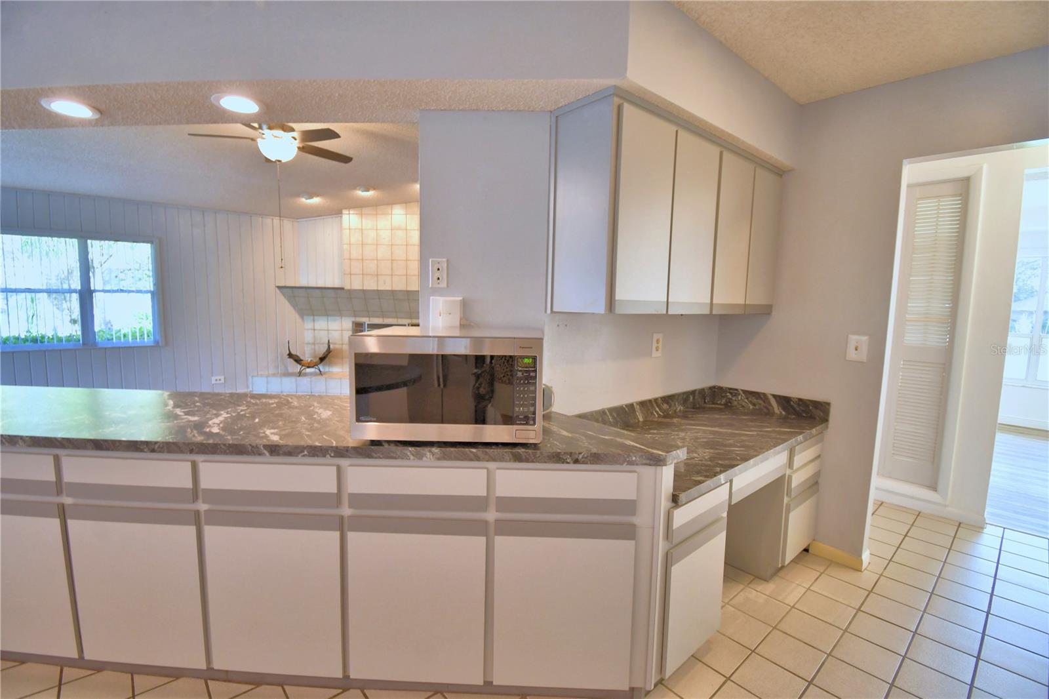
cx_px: 524
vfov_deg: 77.3
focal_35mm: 15
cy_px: 350
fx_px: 437
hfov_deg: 100.4
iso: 500
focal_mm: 10
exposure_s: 1/30
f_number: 4.5
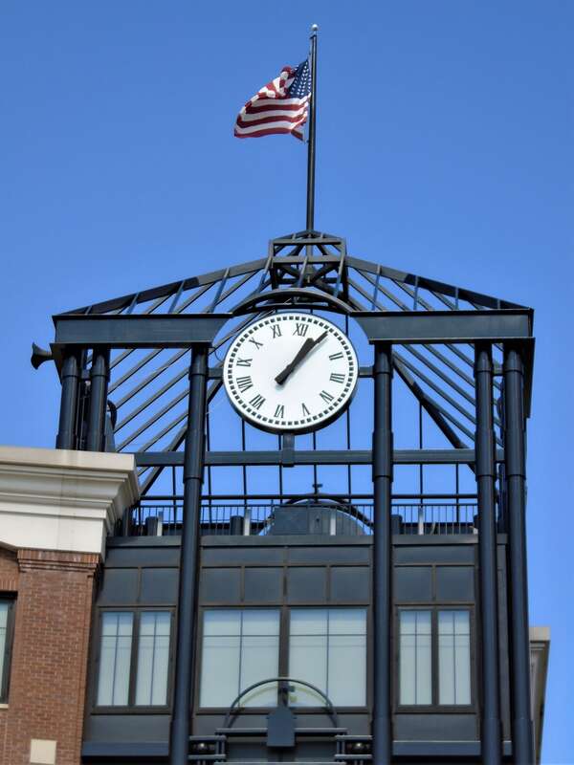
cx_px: 287
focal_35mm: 109
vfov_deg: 18.0
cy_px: 382
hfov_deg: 13.6
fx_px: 2410
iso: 100
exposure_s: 1/250
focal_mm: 19.3
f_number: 5.8
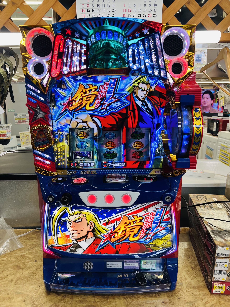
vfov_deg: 67.3
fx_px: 230
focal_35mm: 26
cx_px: 115
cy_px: 154
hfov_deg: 53.1
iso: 64
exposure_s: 1/121
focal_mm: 5.7
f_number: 1.5
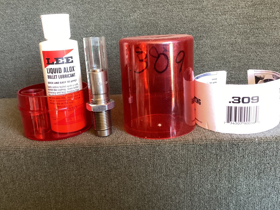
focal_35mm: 34
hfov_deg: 53.9
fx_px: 275
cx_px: 145
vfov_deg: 41.8
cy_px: 98
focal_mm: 3.3
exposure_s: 1/50
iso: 160
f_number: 2.4
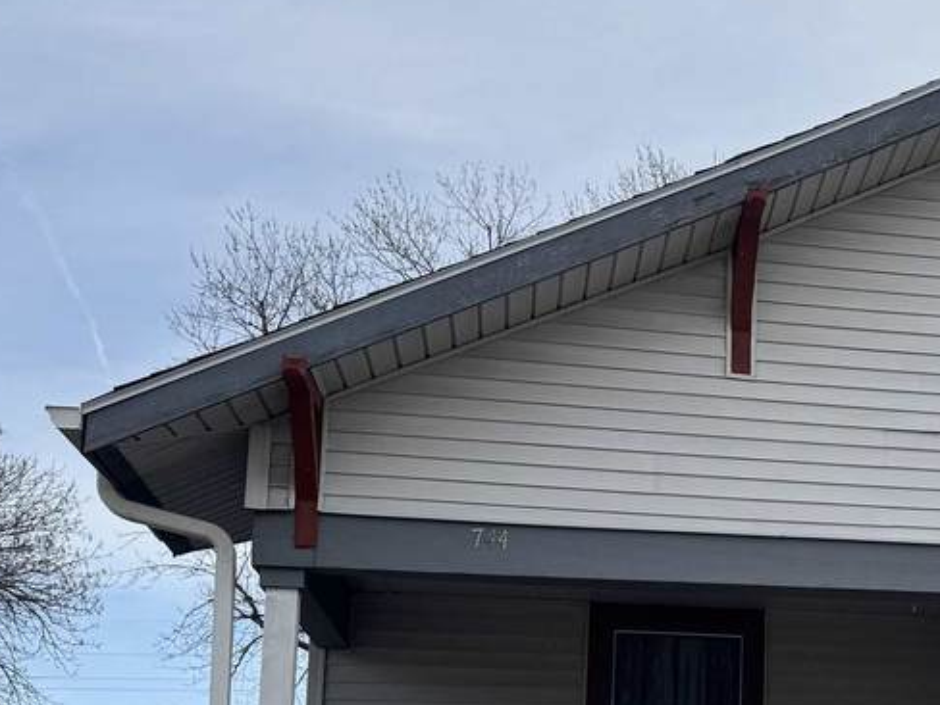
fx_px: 1711
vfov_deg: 22.6
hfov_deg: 28.4
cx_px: 988
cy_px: 653
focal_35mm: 63
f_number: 1.78
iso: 80
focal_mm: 6.76
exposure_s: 1/4950
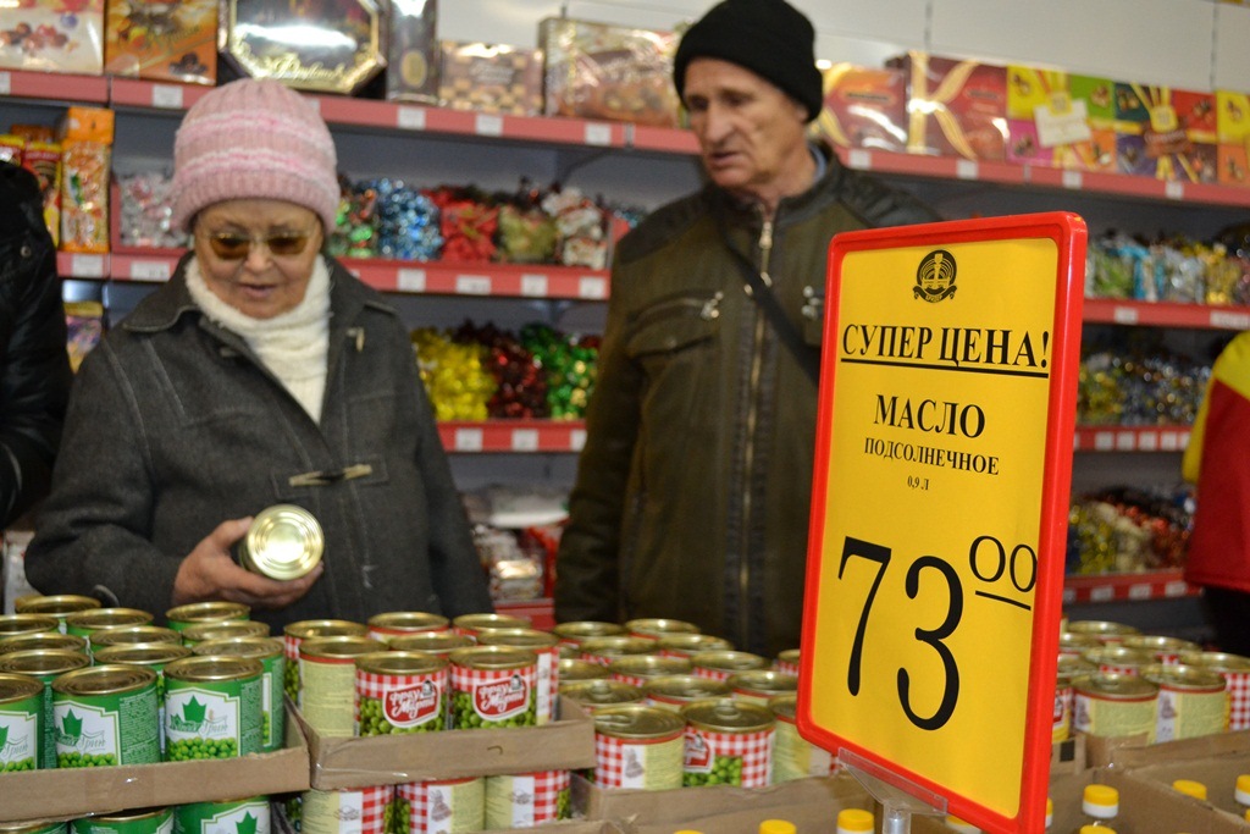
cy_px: 417
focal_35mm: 39
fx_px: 1354
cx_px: 625
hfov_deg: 49.5
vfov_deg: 34.2
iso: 1600
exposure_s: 1/60
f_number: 4.2
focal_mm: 26
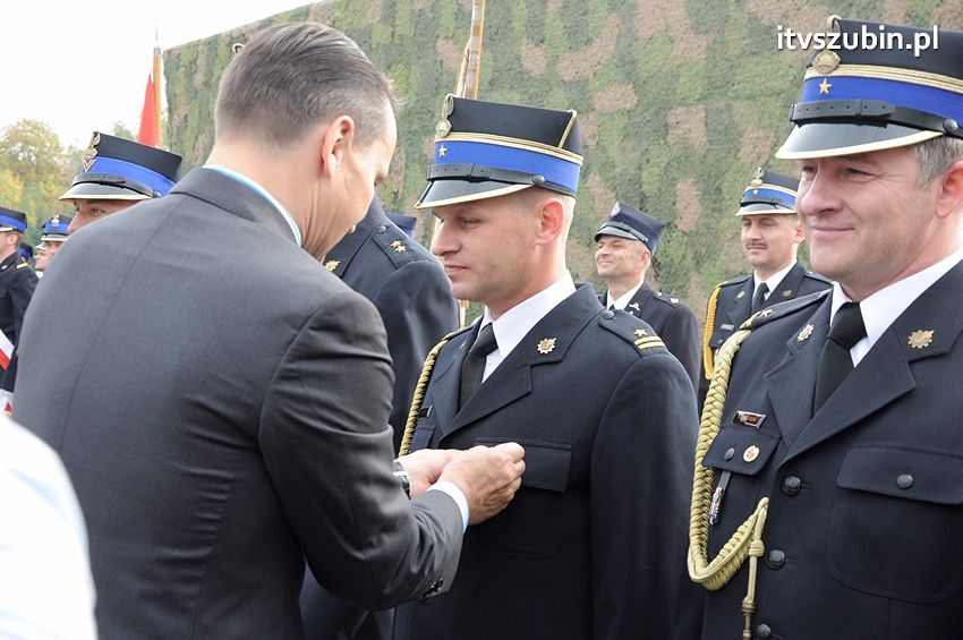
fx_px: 1684
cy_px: 320
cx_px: 482
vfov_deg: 21.5
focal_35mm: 63
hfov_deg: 31.9
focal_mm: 42
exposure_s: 1/200
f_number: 7.1
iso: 500
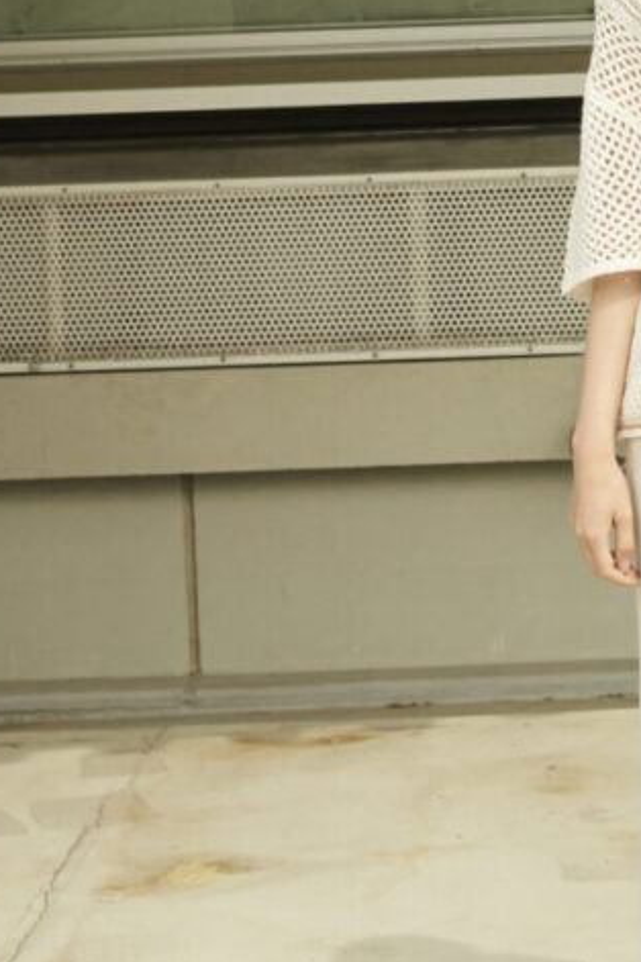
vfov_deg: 15.8
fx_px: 3392
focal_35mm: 127
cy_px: -37
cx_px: 749
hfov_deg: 10.6
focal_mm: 38
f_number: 8
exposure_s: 1/2500
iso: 1600
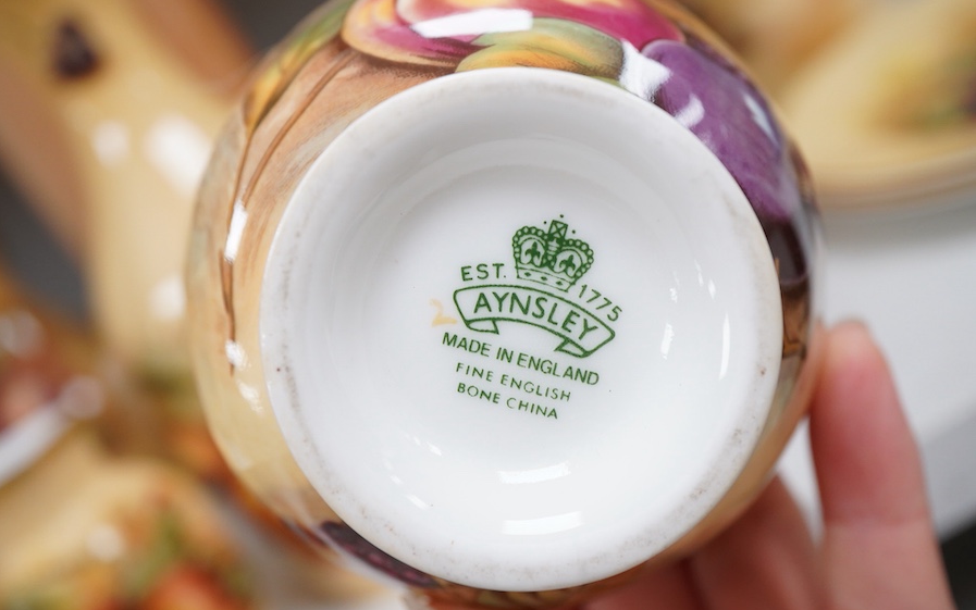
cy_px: 324
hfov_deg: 43.5
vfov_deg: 28.0
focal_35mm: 46
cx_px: 487
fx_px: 1224
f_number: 9
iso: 1250
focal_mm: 30
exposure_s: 1/125
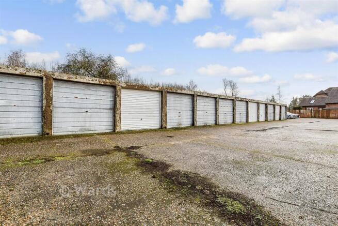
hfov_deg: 71.5
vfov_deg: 51.3
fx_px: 235
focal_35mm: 25
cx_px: 169
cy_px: 113
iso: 160
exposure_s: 1/160
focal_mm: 17
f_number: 8
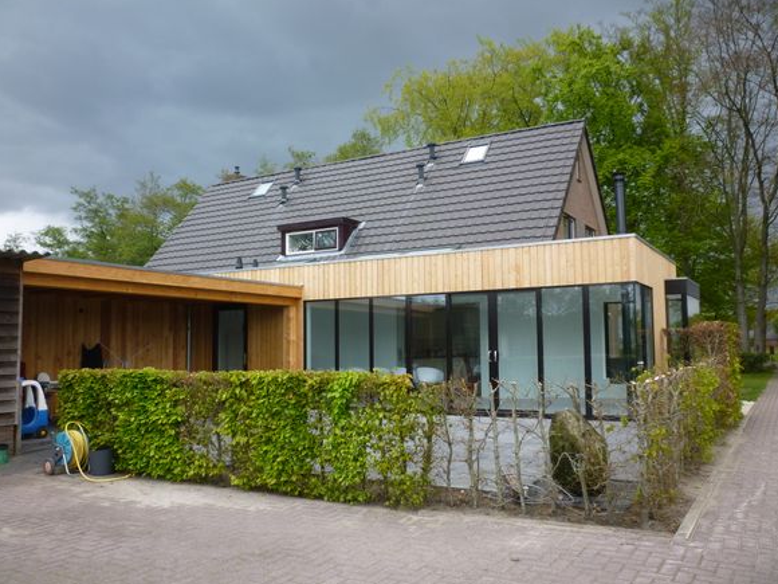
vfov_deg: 46.8
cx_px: 396
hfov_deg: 60.0
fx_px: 674
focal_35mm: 30
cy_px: 293
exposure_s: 1/320
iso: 80
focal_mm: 5.2
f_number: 3.3
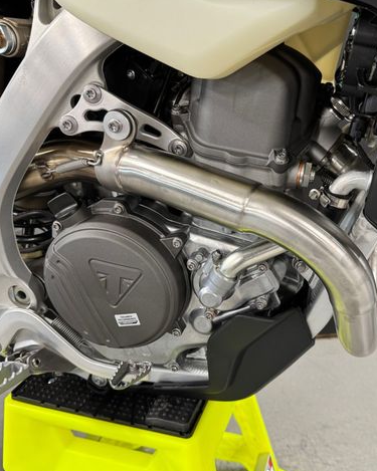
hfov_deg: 45.4
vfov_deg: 55.7
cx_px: 235
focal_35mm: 32
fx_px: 446
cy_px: 237
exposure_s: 1/50
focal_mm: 6.76
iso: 200
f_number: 1.78
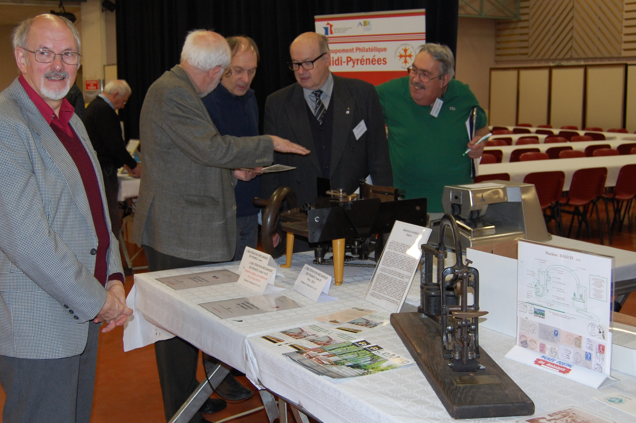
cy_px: 218
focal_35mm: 45
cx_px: 303
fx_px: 794
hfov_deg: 43.6
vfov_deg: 29.8
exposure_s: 1/60
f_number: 4
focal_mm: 24
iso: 400
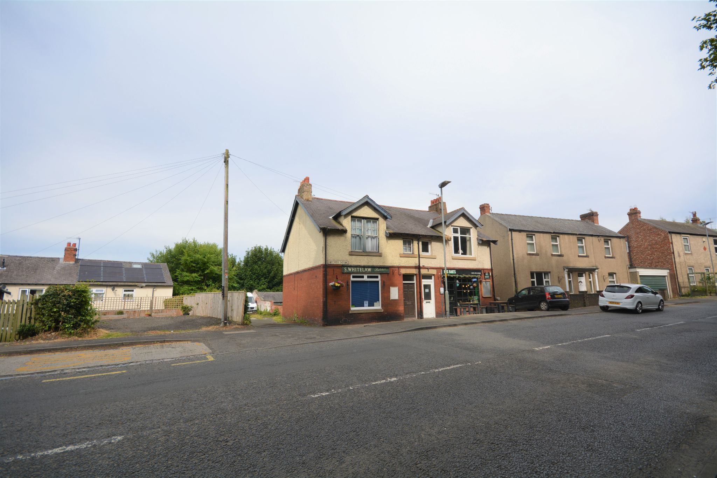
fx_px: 299
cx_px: 358
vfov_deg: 77.3
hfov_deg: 100.4
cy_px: 239
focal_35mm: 15
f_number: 8
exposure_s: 1/250
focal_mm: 10
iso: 100
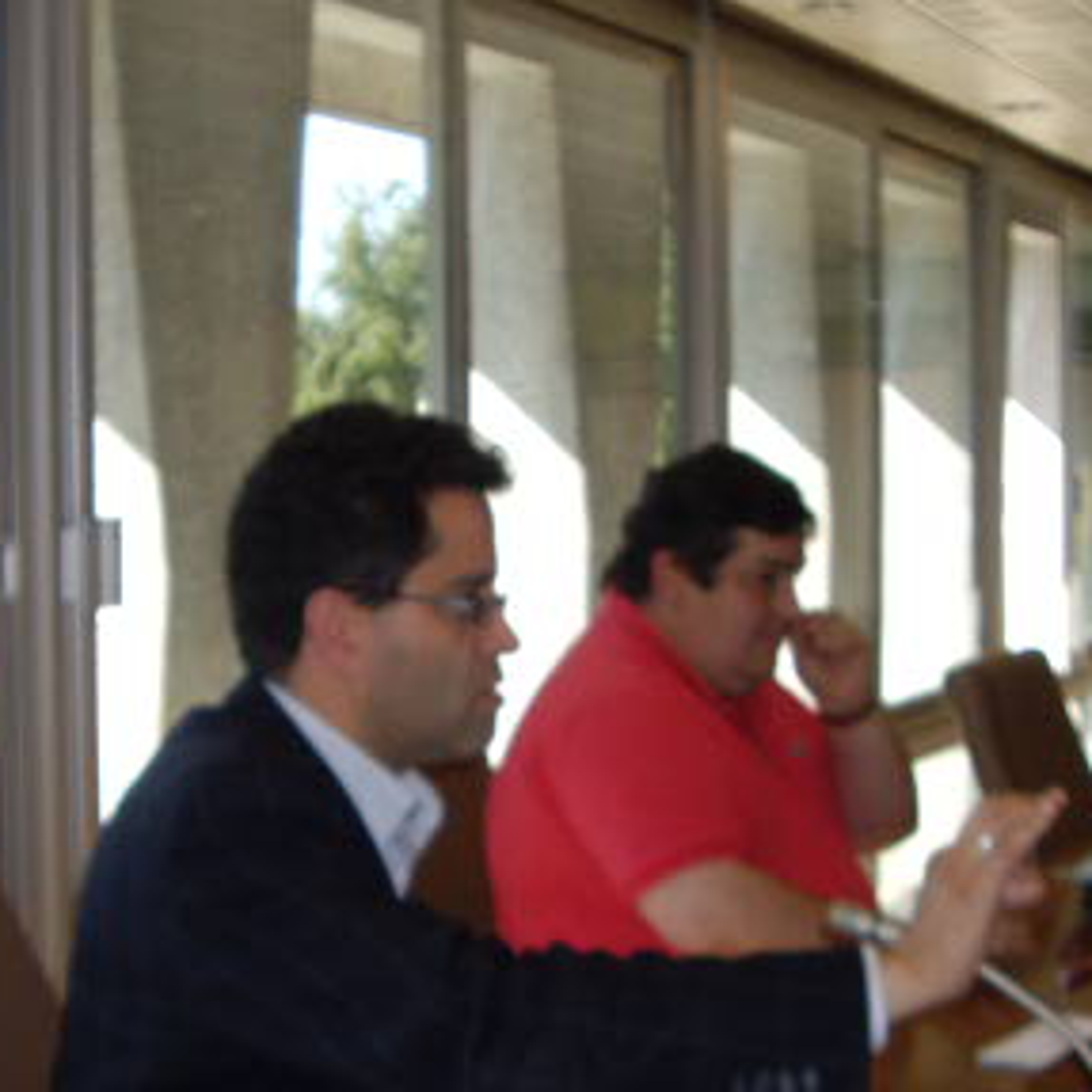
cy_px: 666
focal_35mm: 75
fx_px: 2677
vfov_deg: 23.0
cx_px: 373
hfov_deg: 23.0
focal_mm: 6.2
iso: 50
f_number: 2.7
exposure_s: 1/125
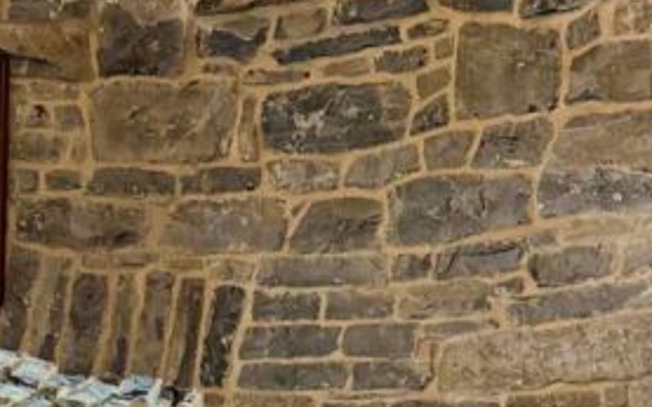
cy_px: 687
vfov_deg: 12.8
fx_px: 1670
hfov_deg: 21.0
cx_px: -66
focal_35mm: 94
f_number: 1.78
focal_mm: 6.76
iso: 500
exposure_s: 1/50
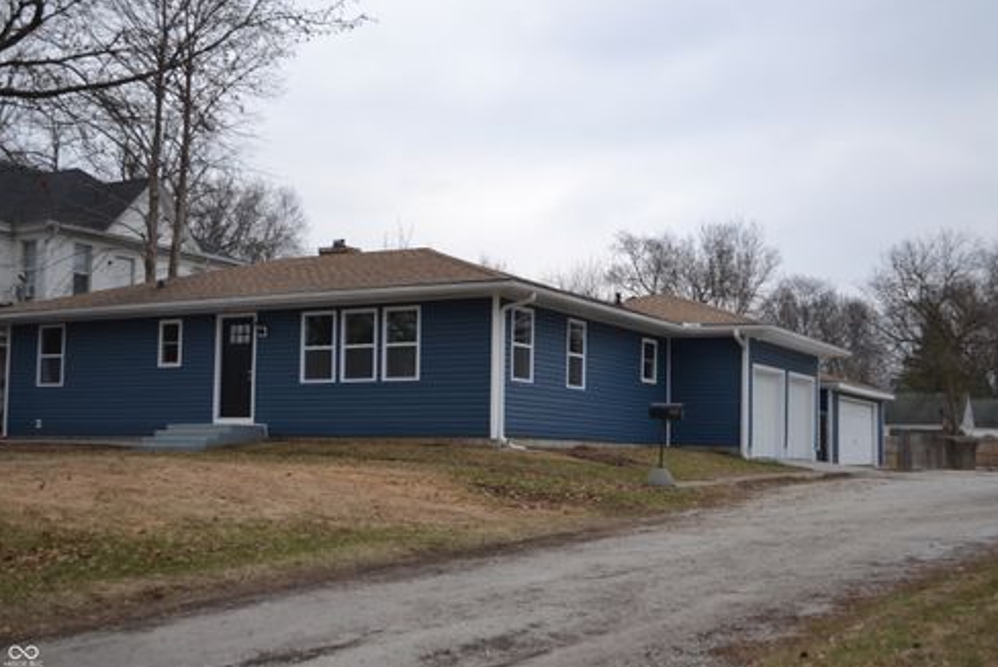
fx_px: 1235
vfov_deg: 30.2
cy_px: 335
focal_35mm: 45
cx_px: 505
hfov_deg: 44.0
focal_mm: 29
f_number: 4.5
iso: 100
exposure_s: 1/125
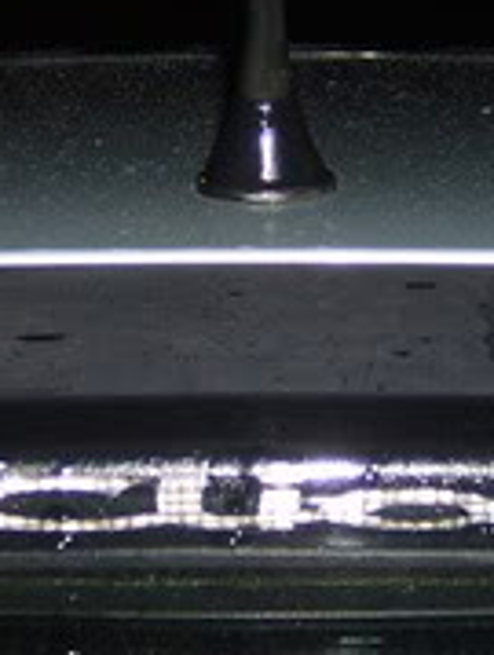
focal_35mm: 156
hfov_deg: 9.5
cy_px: 318
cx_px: 318
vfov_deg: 12.6
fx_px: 2958
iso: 100
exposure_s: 1/45
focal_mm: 5.8
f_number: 2.8
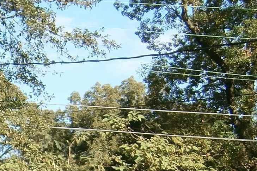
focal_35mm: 114
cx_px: -71
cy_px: 304
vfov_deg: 11.2
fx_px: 814
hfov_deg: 17.0
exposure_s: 1/640
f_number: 2.8
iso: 80
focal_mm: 4.7
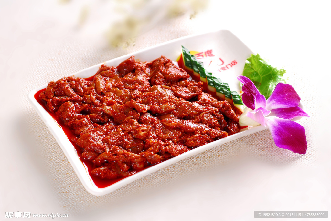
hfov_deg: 22.6
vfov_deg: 15.2
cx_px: 166
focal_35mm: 90
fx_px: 828
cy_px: 110
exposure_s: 1/125
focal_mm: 60
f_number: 6.3
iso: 100
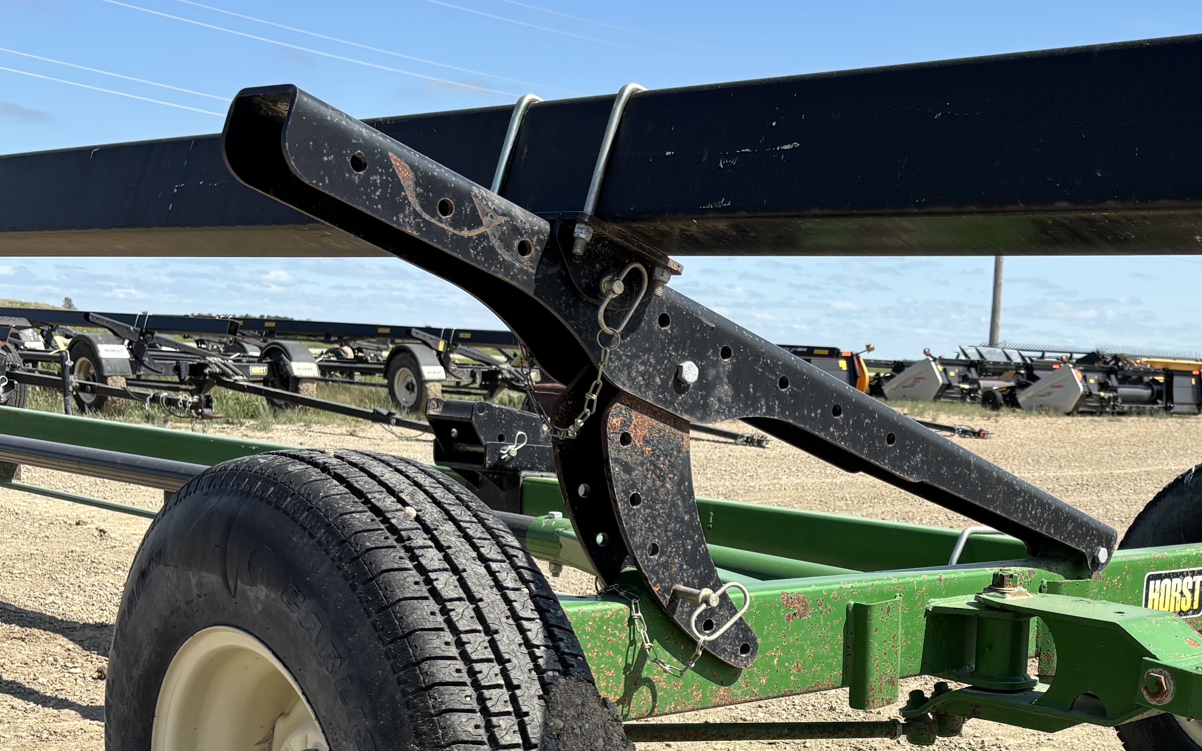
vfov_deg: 24.4
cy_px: 721
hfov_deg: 38.0
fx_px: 1671
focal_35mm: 51
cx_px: 973
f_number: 1.6
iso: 50
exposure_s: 1/3311
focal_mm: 5.96
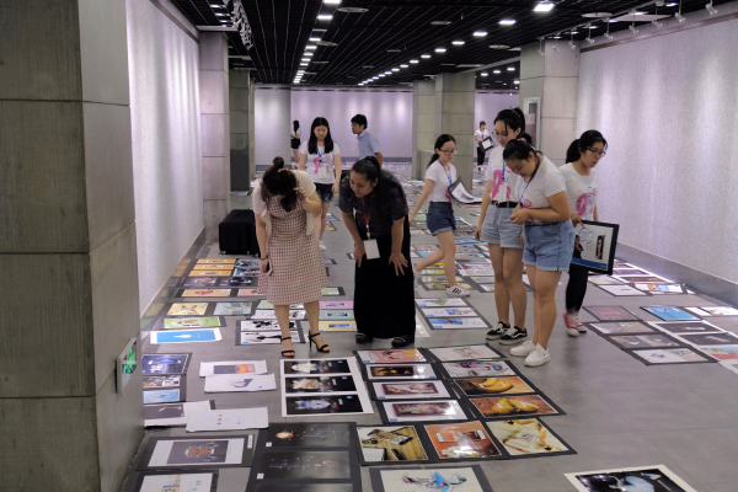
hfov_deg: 50.7
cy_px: 246
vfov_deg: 35.1
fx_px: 779
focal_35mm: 38
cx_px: 369
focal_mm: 25.4
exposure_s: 1/85
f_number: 3.6
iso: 1600
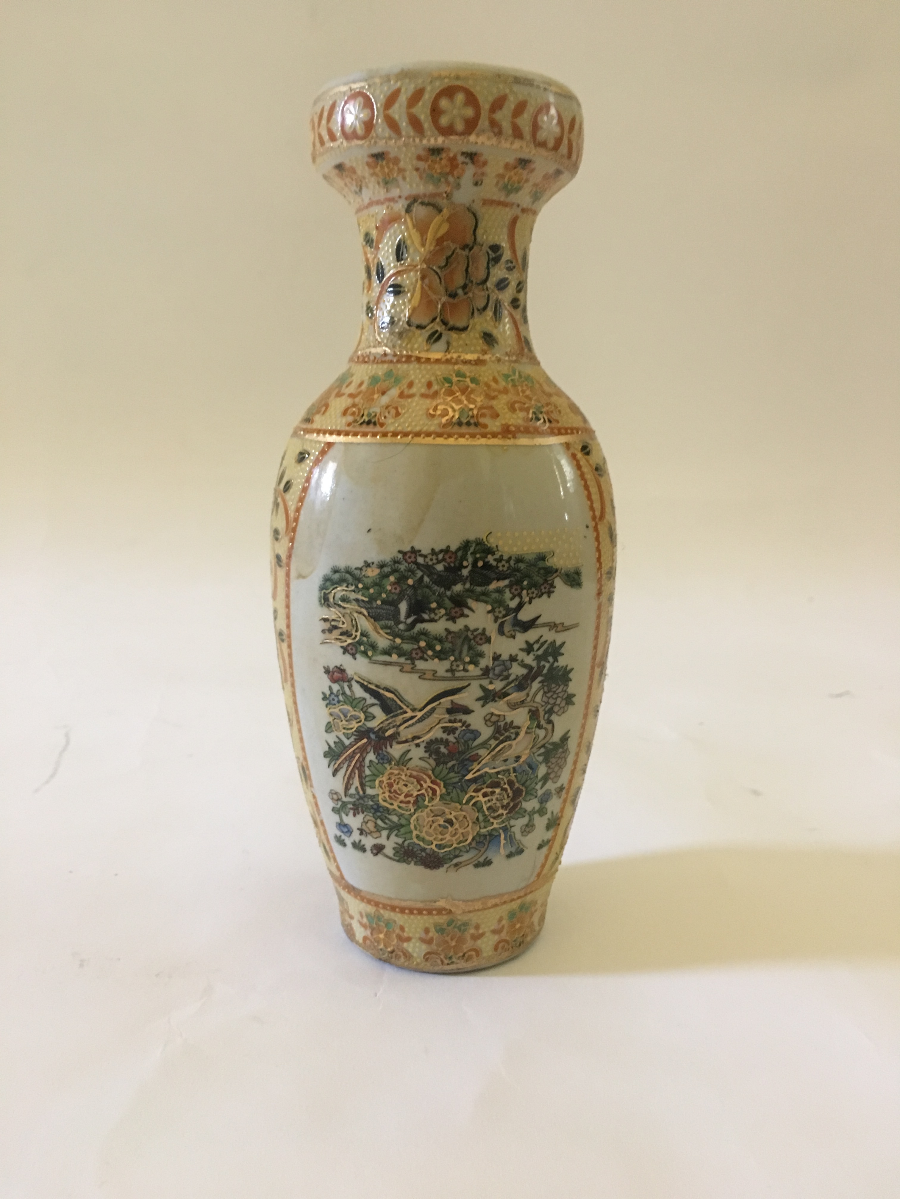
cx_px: 450
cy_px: 600
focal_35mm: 29
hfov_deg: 48.2
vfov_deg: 61.7
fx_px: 1005
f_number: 2.2
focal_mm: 4.15
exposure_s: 1/15
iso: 400
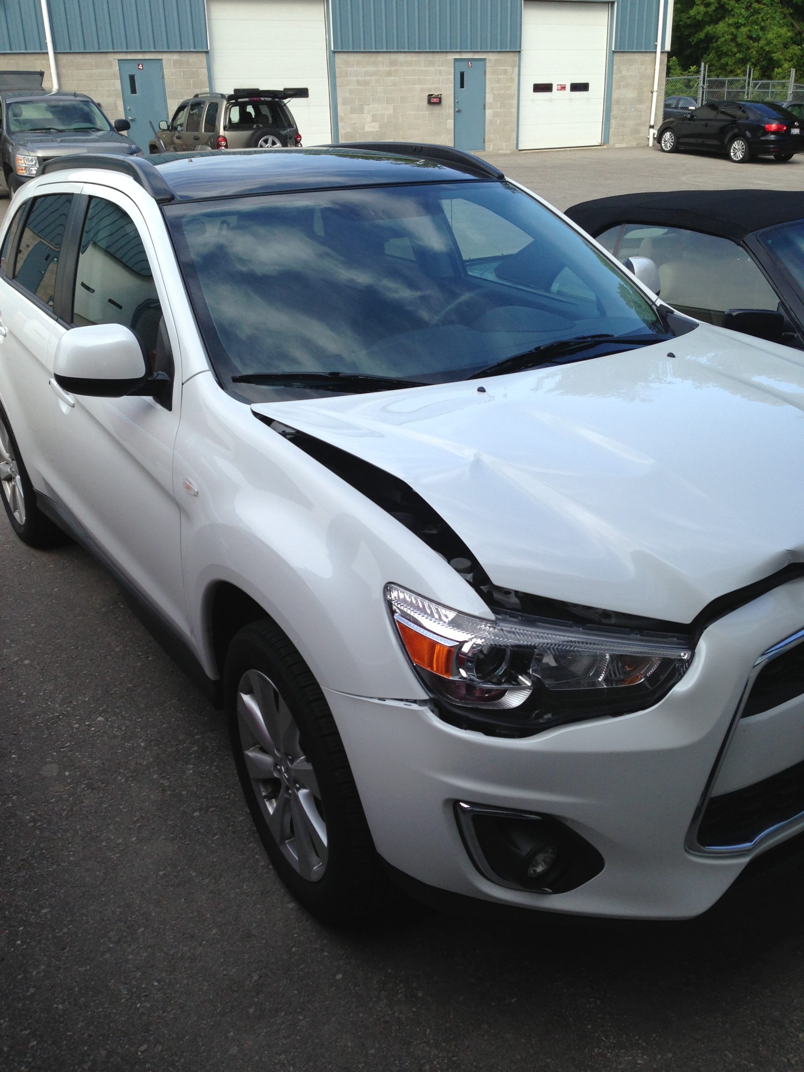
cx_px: 402
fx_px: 1022
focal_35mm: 33
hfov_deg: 42.9
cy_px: 536
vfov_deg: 55.4
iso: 50
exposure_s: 1/596
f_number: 2.4
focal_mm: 4.13
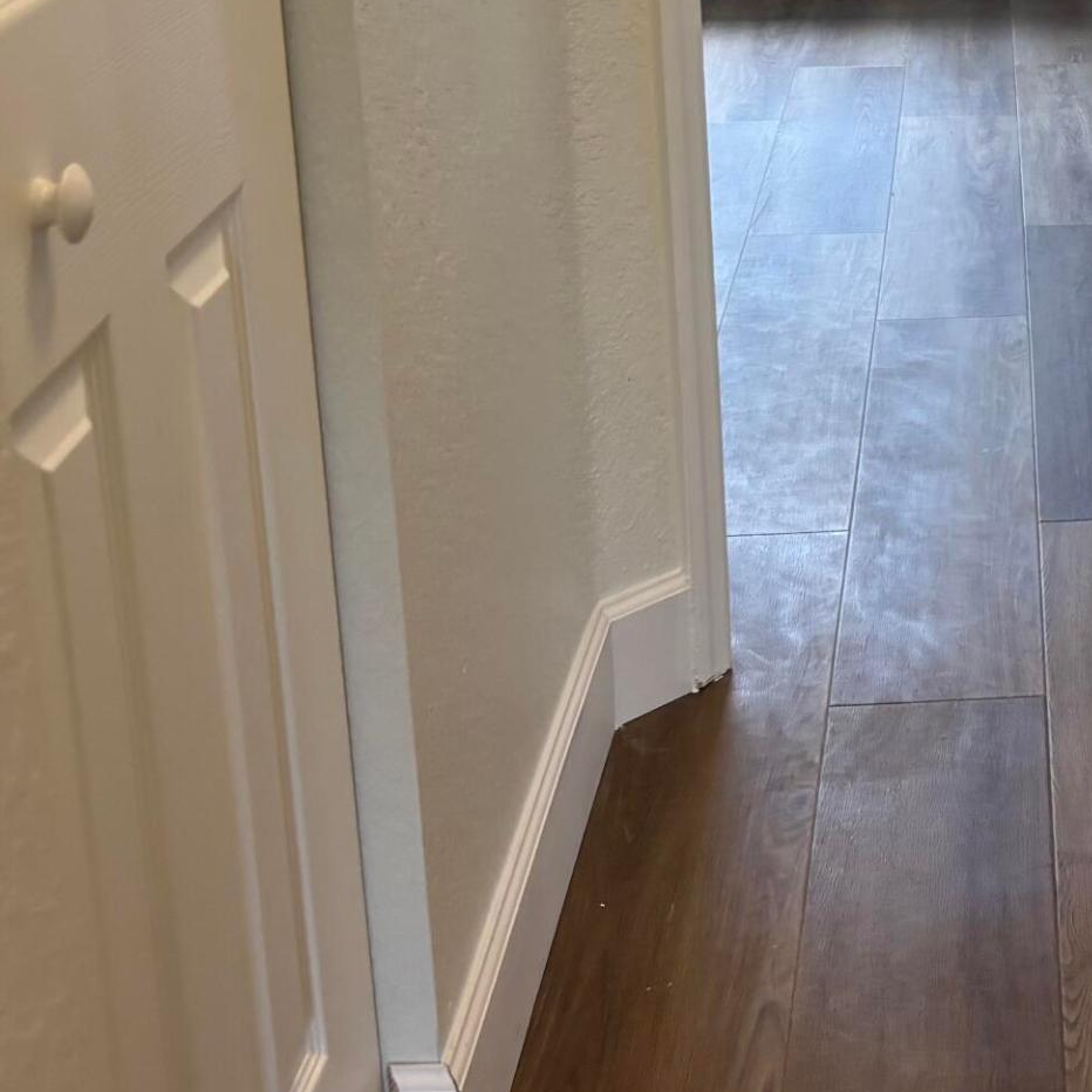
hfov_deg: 22.9
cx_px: 1190
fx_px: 2534
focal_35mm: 71
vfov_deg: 23.6
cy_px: 87
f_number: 1.6
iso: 125
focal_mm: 5.96
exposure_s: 1/121
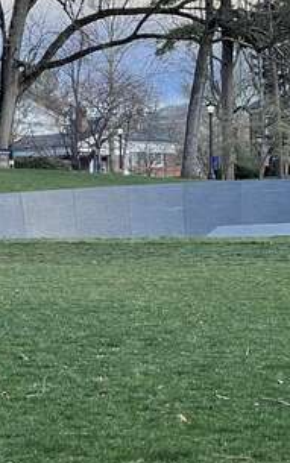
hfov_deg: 7.4
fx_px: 2248
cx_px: 108
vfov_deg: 11.7
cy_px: 77
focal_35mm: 178
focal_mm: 7.5
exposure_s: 1/239
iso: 20
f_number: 2.2
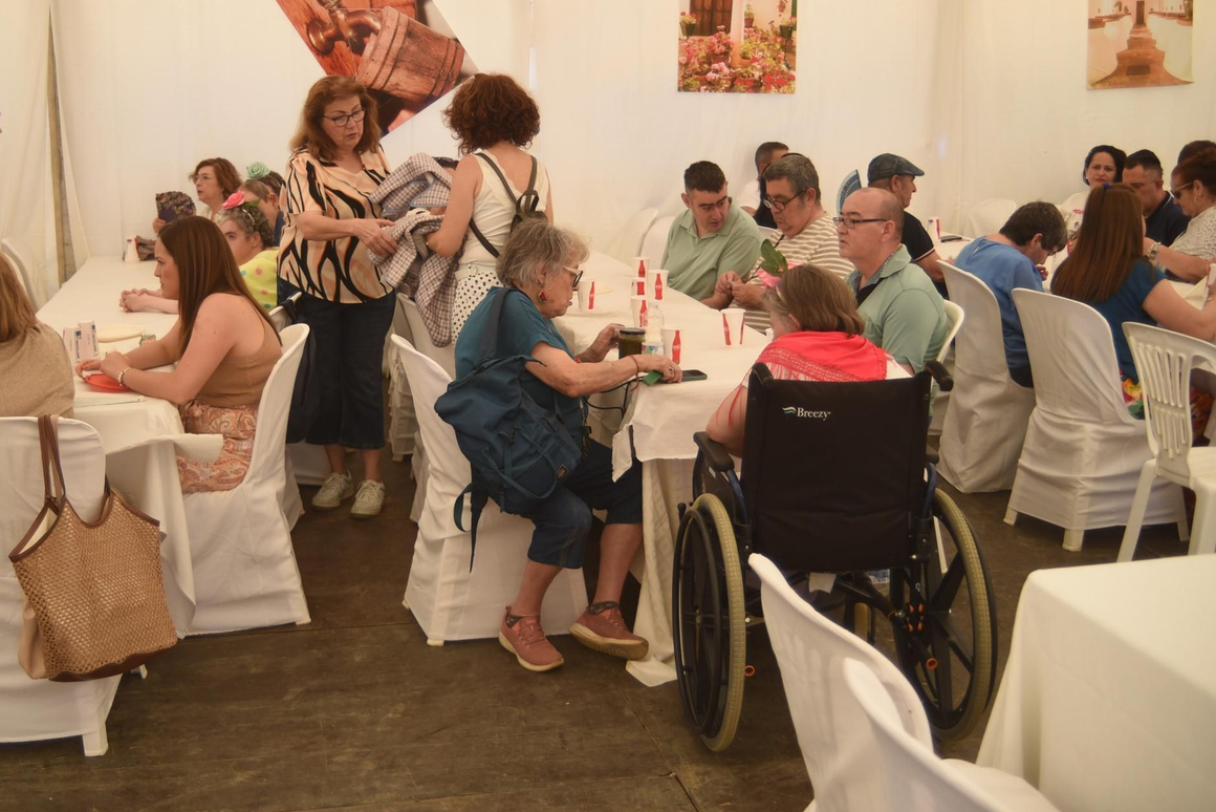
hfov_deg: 48.1
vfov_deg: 33.2
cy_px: 285
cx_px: 468
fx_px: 1351
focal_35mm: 40
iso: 320
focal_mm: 29
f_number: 3.5
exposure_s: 1/400
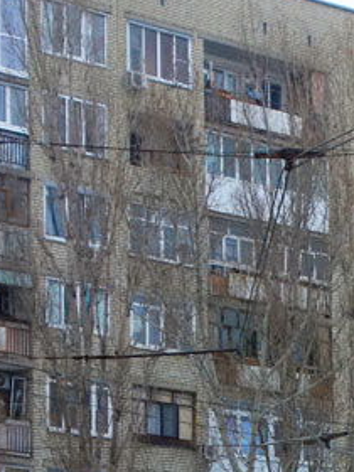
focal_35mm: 202
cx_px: 531
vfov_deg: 9.6
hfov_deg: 7.2
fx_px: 2754
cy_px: 598
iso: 125
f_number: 3.2
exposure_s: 1/500
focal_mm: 18.02
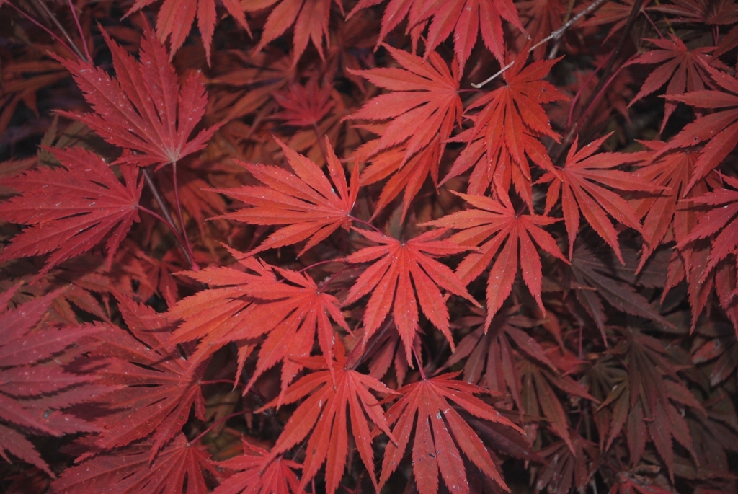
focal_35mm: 78
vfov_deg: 17.5
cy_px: 247
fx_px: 1601
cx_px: 369
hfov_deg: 26.0
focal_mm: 52
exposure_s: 1/60
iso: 200
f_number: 5.6
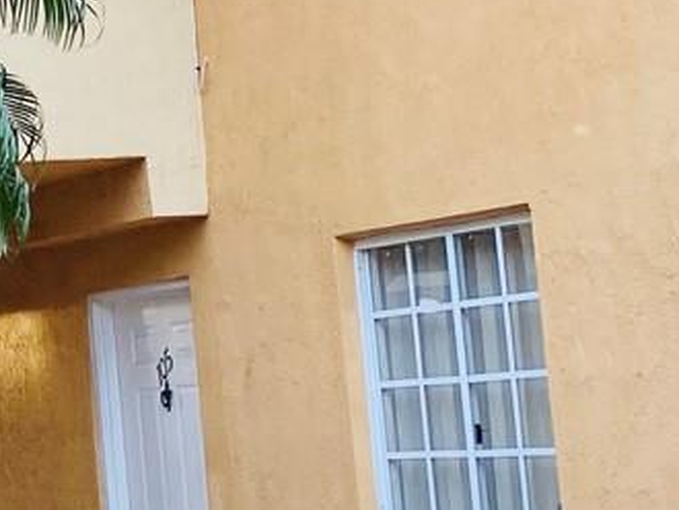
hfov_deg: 13.3
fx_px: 2473
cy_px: 220
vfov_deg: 11.8
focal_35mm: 126
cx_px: -700
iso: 32
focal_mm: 4.25
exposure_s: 1/233
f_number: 1.8
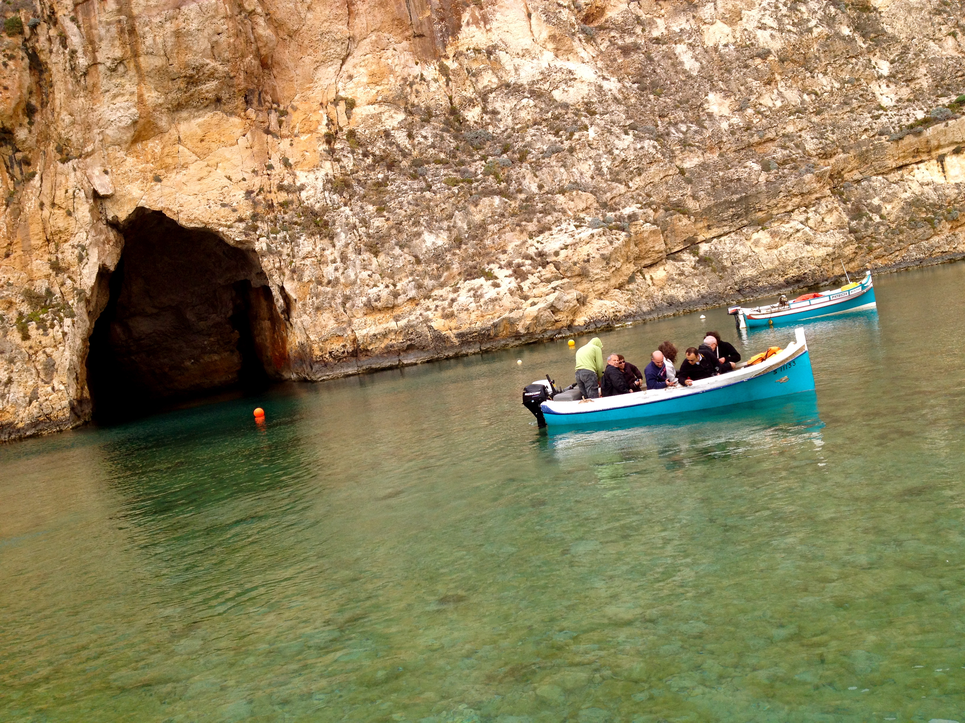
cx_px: 482
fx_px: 976
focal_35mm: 35
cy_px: 362
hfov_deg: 52.6
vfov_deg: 40.7
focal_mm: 4.28
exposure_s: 1/673
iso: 50
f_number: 2.4
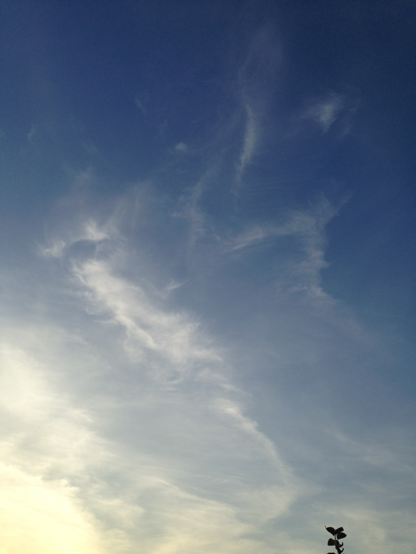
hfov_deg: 42.9
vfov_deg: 55.4
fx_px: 529
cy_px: 277
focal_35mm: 33
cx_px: 208
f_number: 2.4
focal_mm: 4.13
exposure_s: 1/695
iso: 50
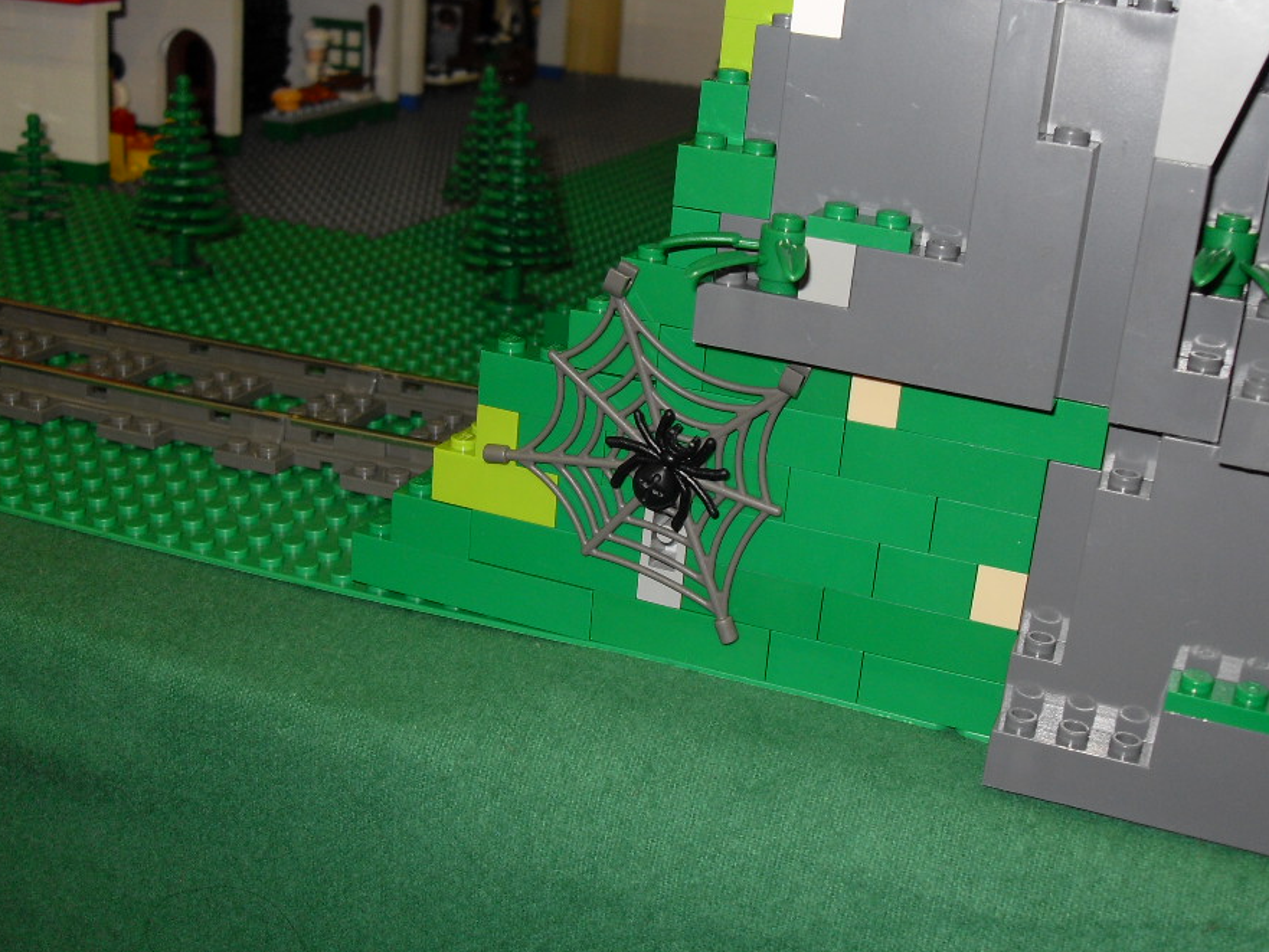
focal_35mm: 43
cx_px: 684
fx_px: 1577
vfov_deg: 33.6
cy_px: 421
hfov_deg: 43.8
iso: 100
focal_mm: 6.3
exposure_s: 1/45
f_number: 2.8
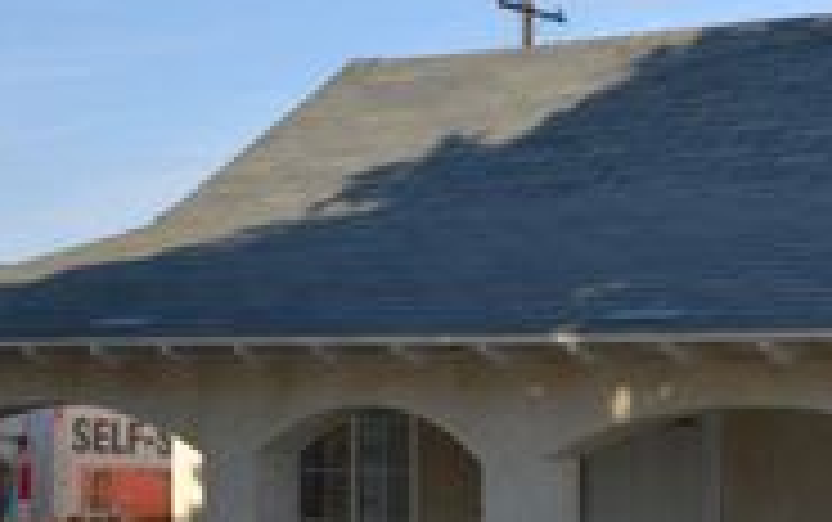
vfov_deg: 13.2
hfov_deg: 20.1
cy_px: 371
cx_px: 890
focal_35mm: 99
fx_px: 2247
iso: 100
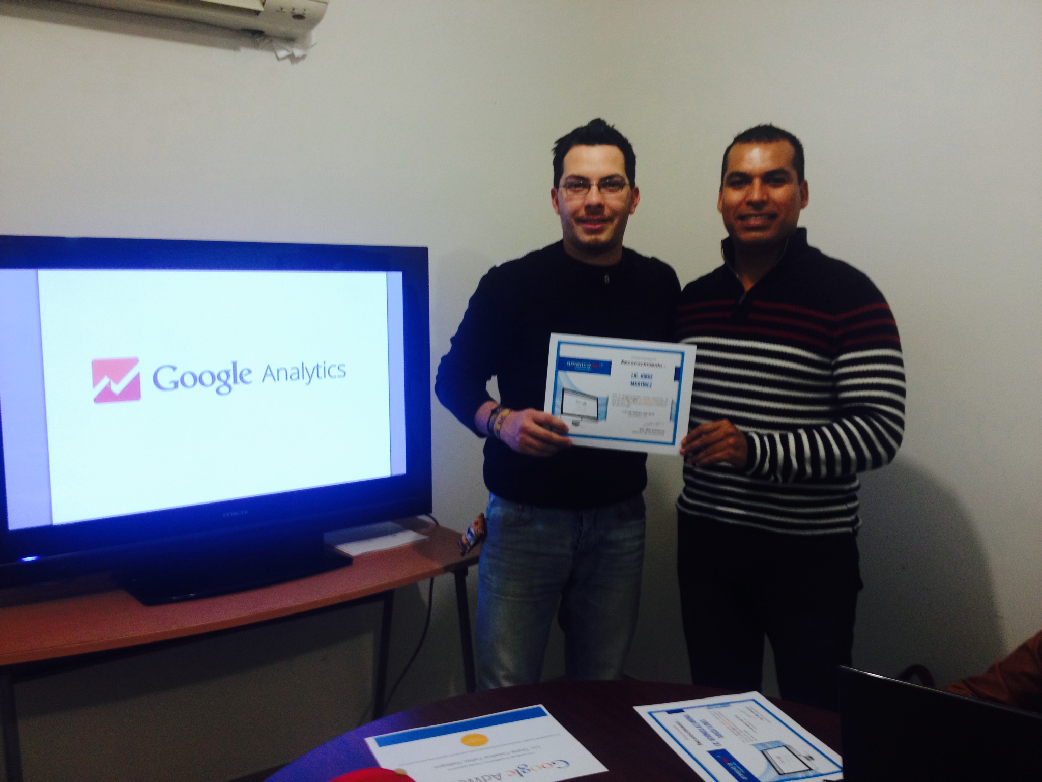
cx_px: 521
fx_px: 1054
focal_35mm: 35
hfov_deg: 52.6
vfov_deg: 40.7
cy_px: 391
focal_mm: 4.28
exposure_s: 1/20
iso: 100
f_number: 2.4
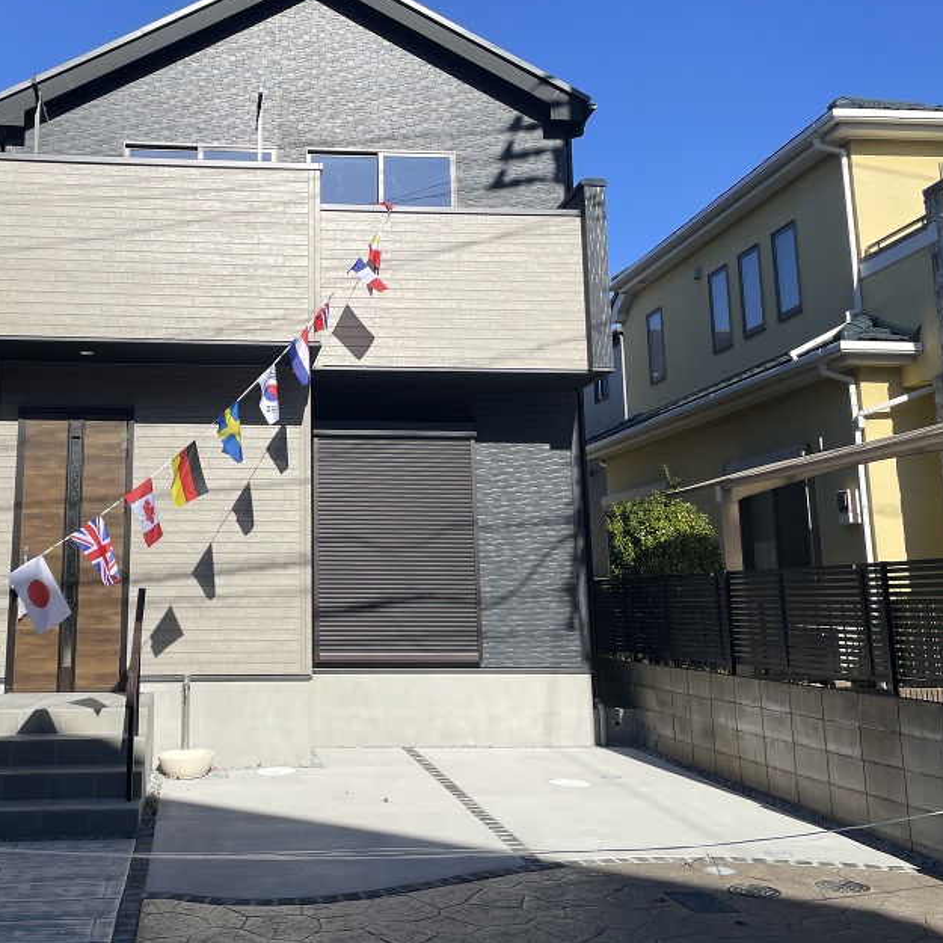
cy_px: 412
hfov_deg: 46.1
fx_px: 1079
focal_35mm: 35
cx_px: 278
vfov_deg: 47.1
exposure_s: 1/4651
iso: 32
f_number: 1.6
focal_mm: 4.2
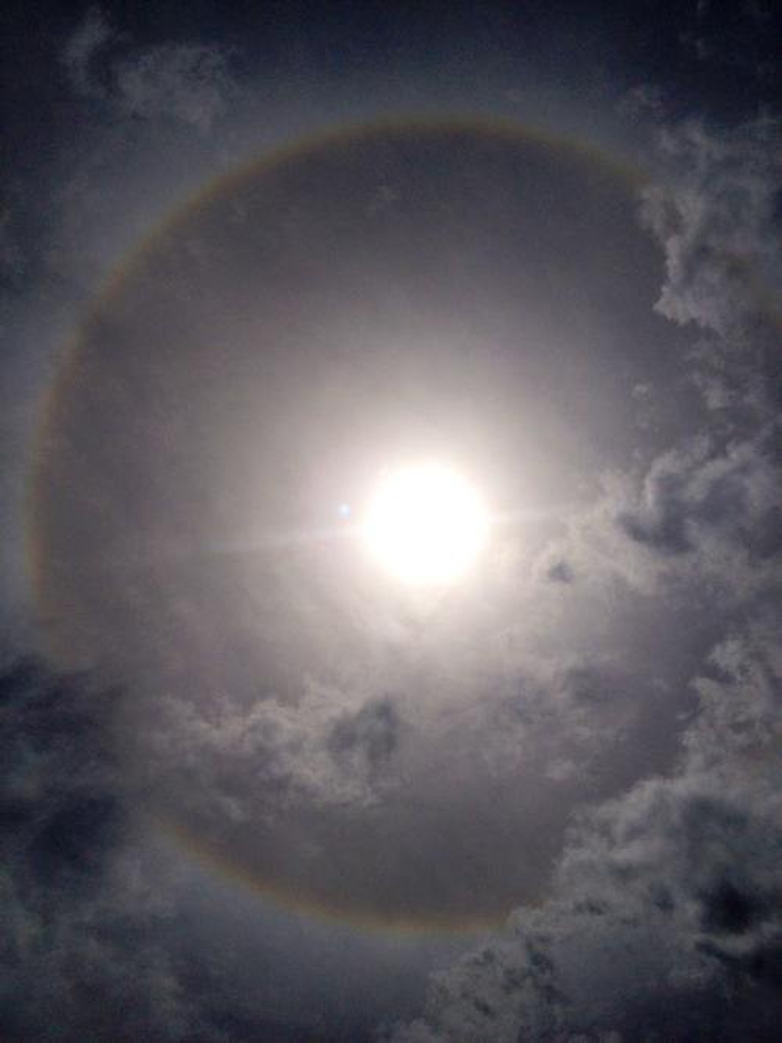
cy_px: 522
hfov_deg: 40.7
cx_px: 391
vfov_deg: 52.6
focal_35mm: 35
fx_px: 1055
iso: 64
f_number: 2.4
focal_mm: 4.28
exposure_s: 1/27778
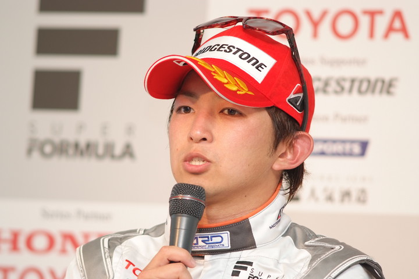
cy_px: 140
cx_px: 210
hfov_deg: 7.6
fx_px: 3142
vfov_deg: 5.1
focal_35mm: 270
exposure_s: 1/125
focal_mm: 180
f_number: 2.8
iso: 400
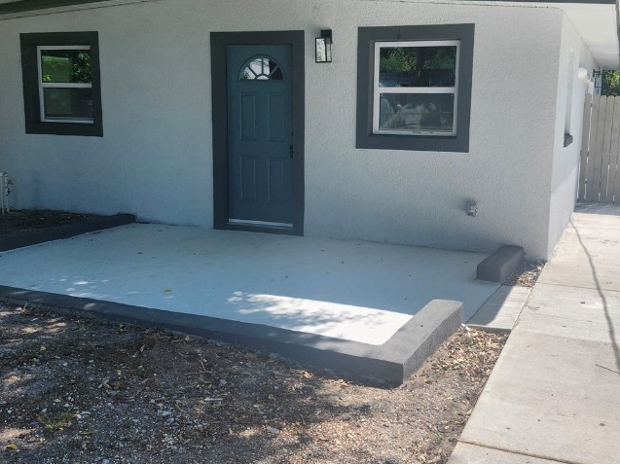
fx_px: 662
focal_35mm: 37
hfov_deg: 50.1
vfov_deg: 38.5
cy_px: 194
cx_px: 339
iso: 25
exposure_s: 1/854
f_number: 1.8
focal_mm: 5.54
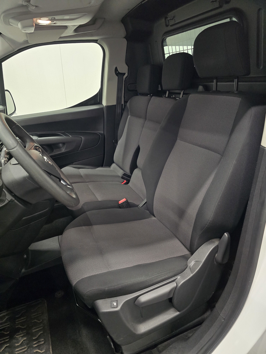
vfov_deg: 73.9
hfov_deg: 58.9
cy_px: 177
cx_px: 133
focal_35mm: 23
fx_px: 236
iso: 1600
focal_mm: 6.3
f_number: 1.7
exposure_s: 1/100
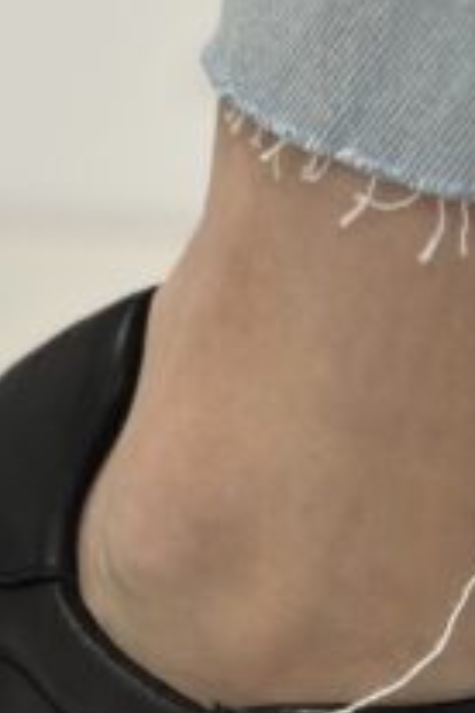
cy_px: 706
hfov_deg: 7.1
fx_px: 3819
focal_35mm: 193
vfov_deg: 10.6
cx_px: 537
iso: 160
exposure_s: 1/100
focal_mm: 6.86
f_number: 1.78
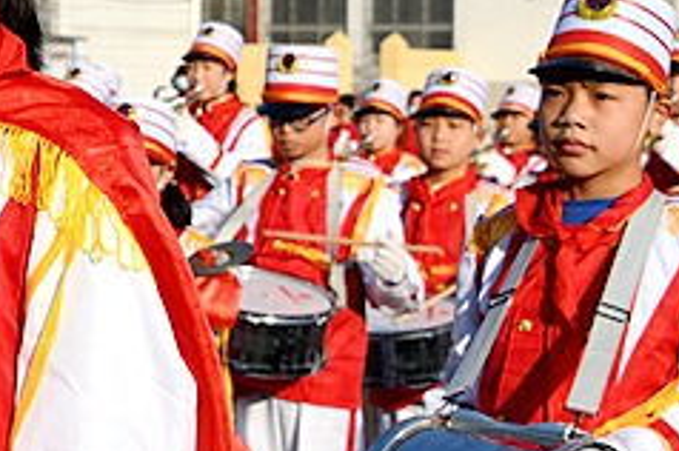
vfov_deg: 7.4
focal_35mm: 185
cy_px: 133
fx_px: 3485
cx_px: -31
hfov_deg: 11.0
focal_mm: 55
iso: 64
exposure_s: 1/200
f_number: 7.1
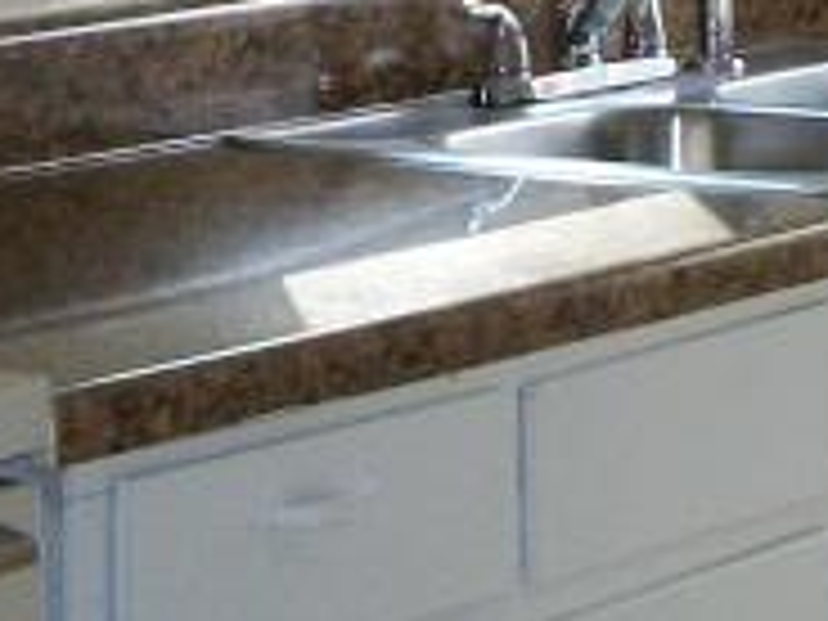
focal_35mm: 223
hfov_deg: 8.9
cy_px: 63
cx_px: 464
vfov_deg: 6.6
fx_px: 5334
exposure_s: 1/30
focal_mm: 5.7
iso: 80
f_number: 2.9
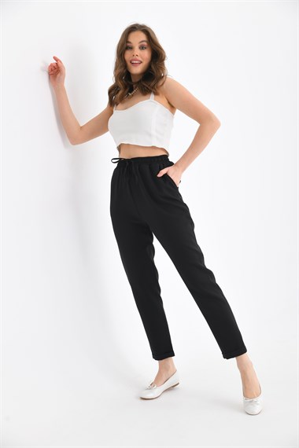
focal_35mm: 55
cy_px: 224
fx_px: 685
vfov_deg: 36.2
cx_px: 150
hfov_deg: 24.6
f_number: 6.3
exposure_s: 1/125
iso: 160
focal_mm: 55
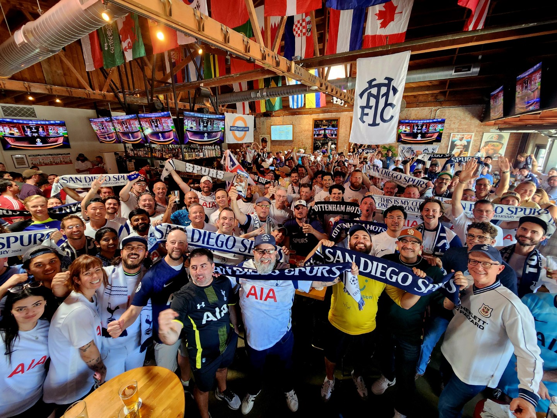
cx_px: 278
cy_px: 209
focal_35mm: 13
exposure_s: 1/40
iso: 320
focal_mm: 2.2
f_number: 2.2
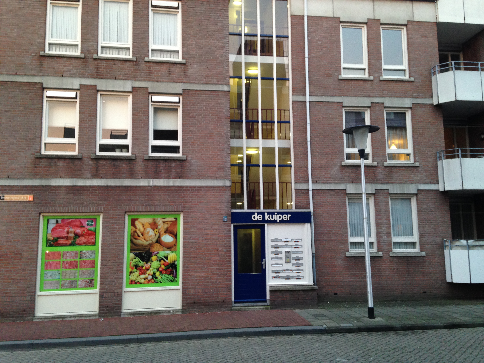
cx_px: 242
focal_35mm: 33
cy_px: 182
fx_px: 461
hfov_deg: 55.4
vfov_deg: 42.9
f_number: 2.4
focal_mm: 4.12
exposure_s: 1/20
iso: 160
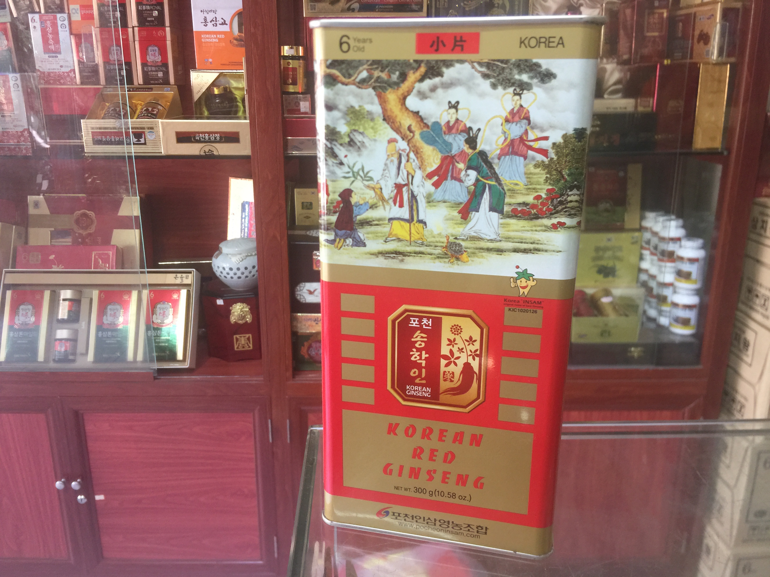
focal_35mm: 29
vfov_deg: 48.2
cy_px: 288
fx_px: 645
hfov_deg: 61.7
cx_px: 385
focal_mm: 4.15
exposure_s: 1/17
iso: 64
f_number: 2.2
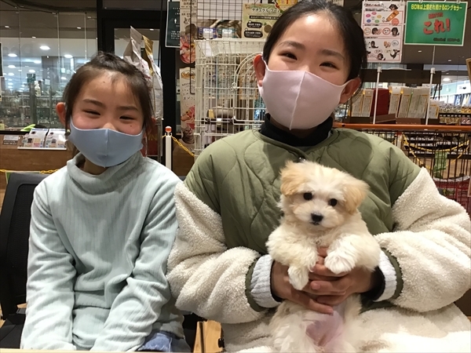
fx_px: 422
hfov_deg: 58.4
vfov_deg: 45.4
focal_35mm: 31
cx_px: 236
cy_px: 176
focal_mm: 3.3
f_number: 2.4
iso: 64
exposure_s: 1/30
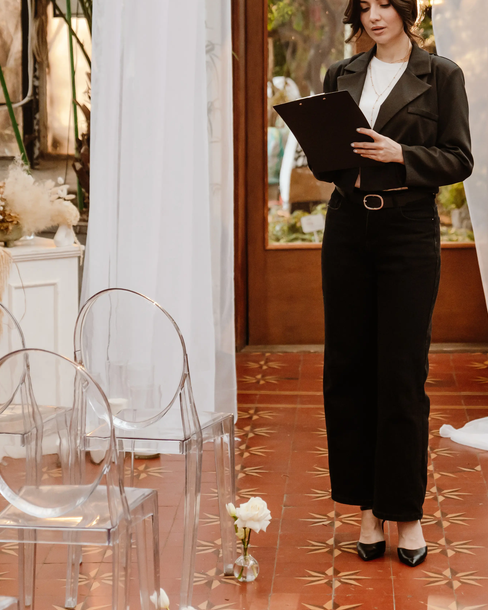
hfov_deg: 13.4
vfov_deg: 16.7
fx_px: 2076
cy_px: 204
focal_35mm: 115
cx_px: 366
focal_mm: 59
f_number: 2.8
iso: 1600
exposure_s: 1/250
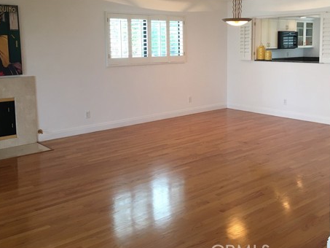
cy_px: 87
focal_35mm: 41
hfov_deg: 45.7
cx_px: 177
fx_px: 391
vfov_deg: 34.9
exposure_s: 1/15
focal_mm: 4.15
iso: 25
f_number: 2.2
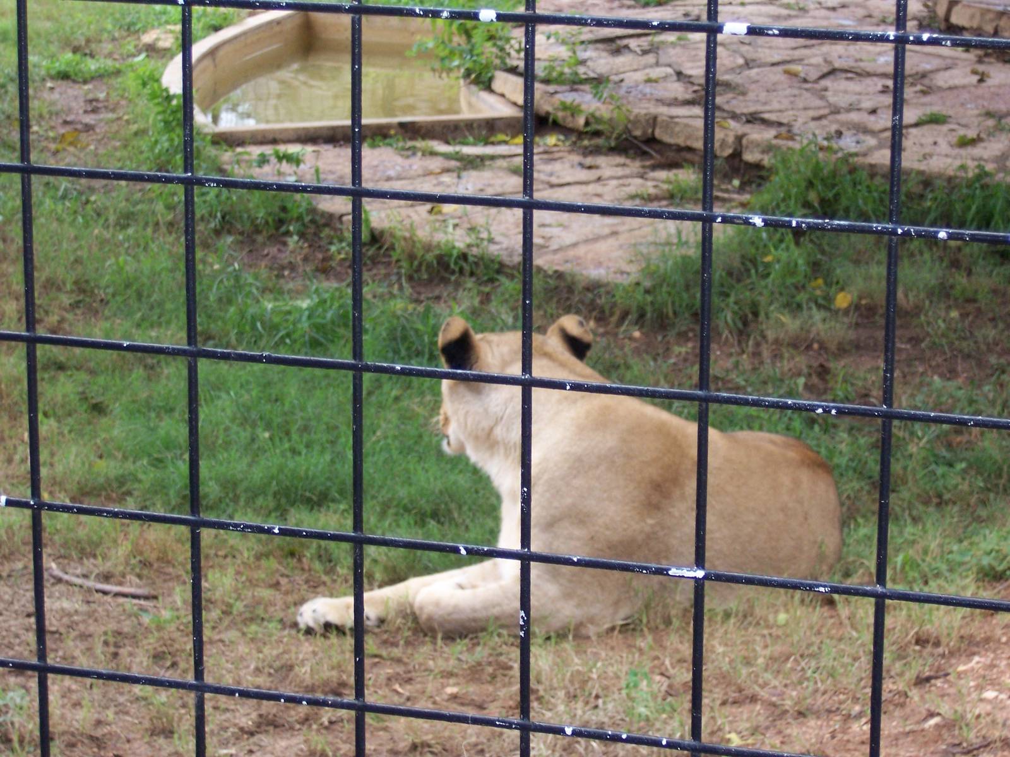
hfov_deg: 18.2
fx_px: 3151
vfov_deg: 13.7
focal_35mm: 108
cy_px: 378
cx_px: 505
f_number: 4.8
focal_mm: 18
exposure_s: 1/125
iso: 140
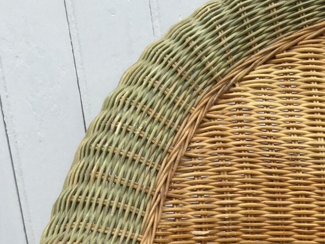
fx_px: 1023
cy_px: 319
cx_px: 480
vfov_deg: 13.1
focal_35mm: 109
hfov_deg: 16.5
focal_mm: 3.3
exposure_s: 1/351
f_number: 2.4
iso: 25
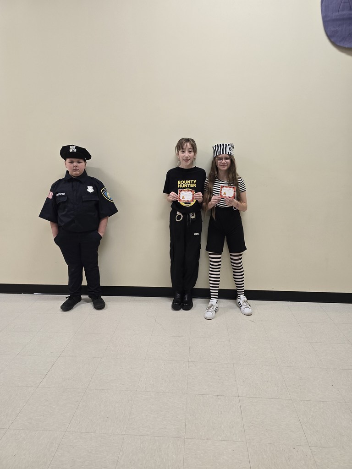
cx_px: 176
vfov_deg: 73.9
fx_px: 312
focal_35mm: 23
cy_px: 234
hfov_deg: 58.9
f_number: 1.7
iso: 200
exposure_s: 1/120
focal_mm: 6.3
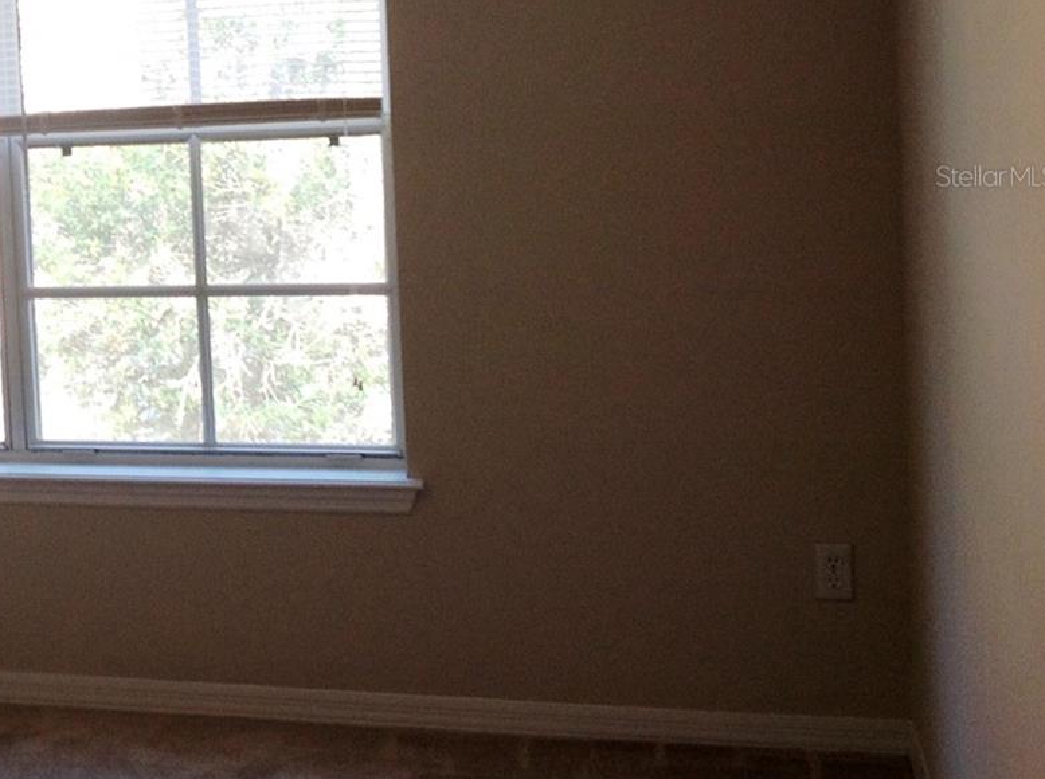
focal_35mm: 72
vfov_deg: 20.2
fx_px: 2169
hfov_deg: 25.7
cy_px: 176
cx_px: -12
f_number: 2.4
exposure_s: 1/120
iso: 64
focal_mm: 4.28
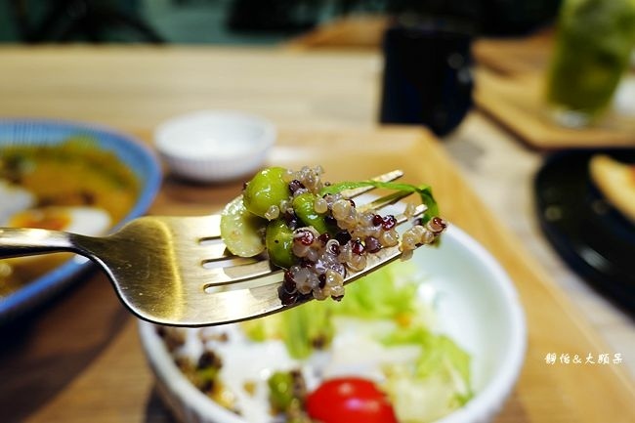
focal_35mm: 24
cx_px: 318
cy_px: 212
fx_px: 423
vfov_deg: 53.1
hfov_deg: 73.8
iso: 125
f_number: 2.8
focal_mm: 9
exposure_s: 1/50
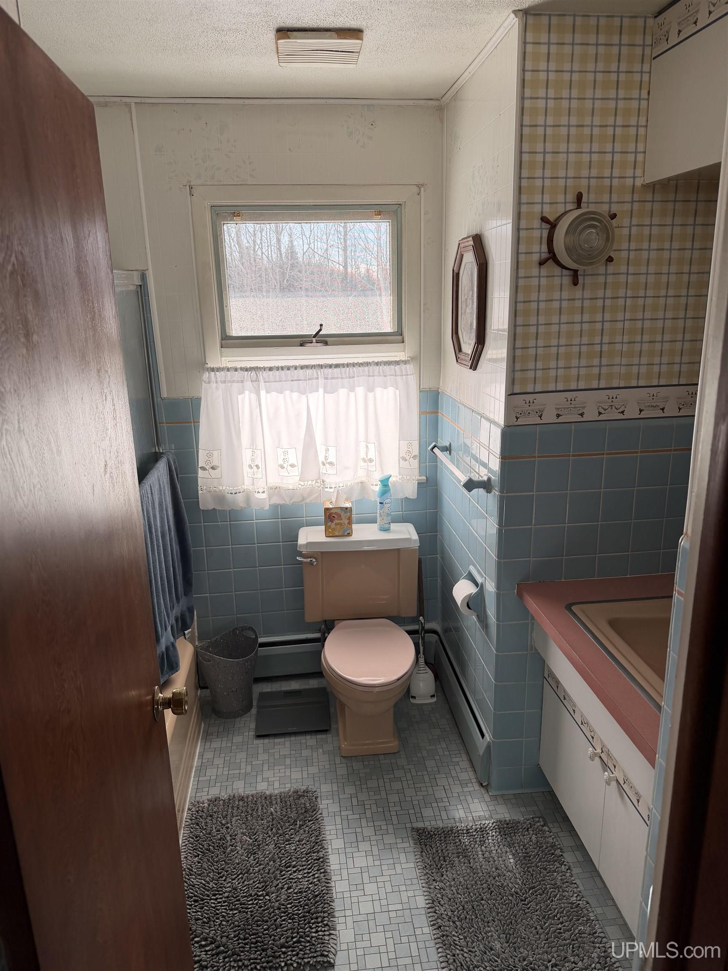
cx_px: 364
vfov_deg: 71.6
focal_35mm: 24
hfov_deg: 56.8
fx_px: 673
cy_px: 486
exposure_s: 1/637
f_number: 1.78
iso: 80
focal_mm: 6.76
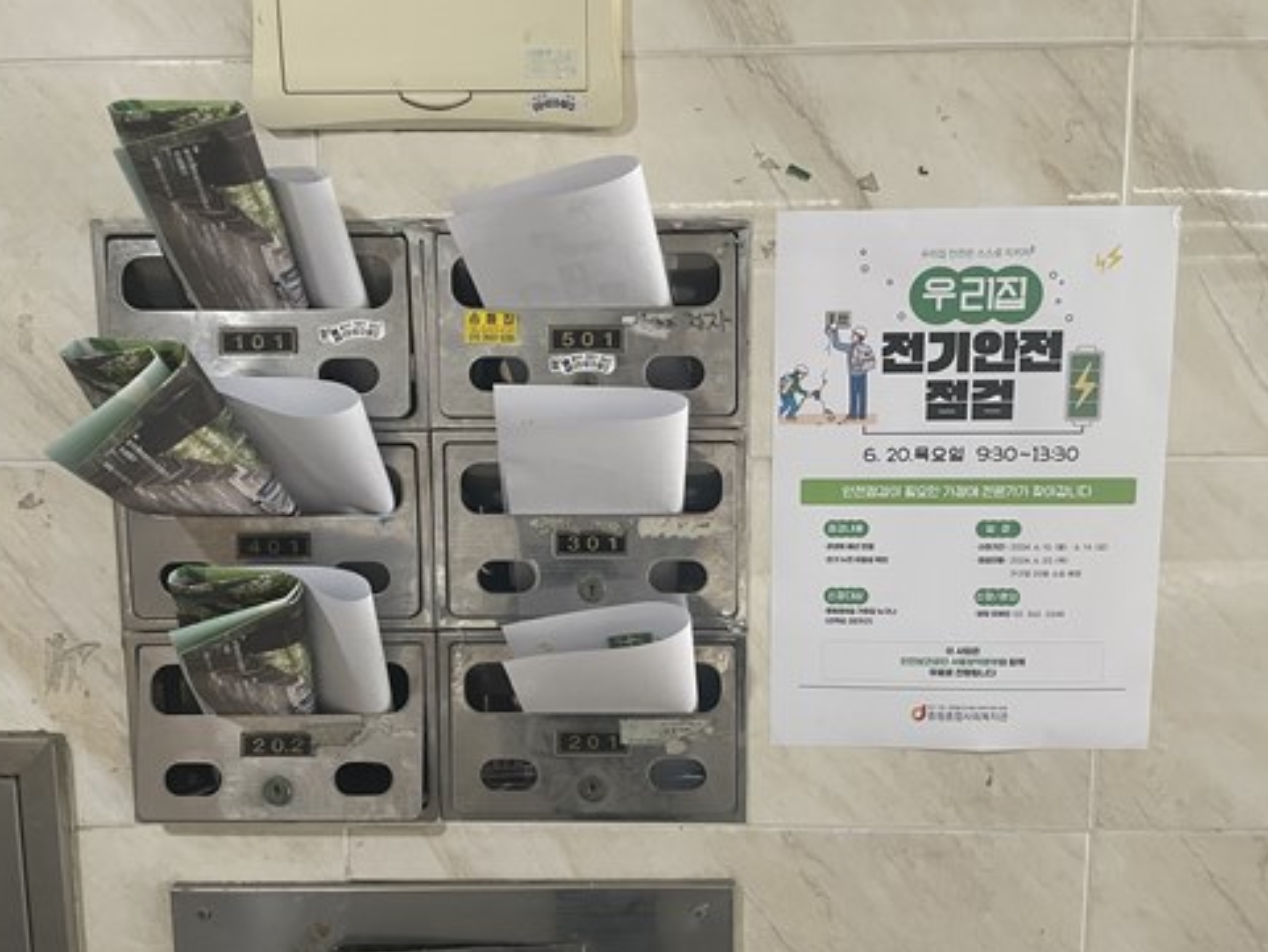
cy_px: 489
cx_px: 625
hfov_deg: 65.3
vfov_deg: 51.4
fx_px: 989
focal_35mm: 27
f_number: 1.6
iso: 160
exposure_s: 1/60
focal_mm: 4.2
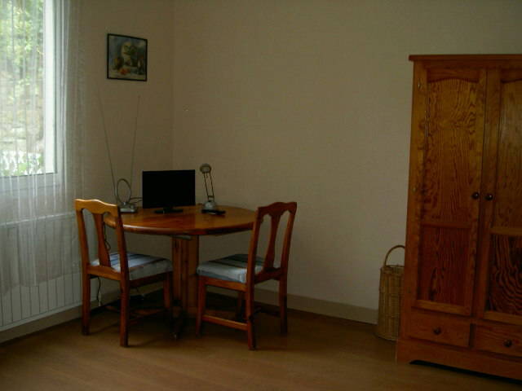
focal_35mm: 39
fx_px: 588
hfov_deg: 47.9
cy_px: 196
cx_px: 261
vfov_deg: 36.8
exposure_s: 1/59.5
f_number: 2.8
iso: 100
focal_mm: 8
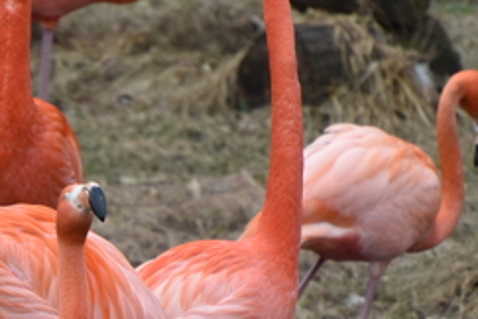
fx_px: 20977
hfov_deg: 1.3
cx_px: 31
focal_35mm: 1580
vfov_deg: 0.9
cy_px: 335
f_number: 5.6
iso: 360
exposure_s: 1/640
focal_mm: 300
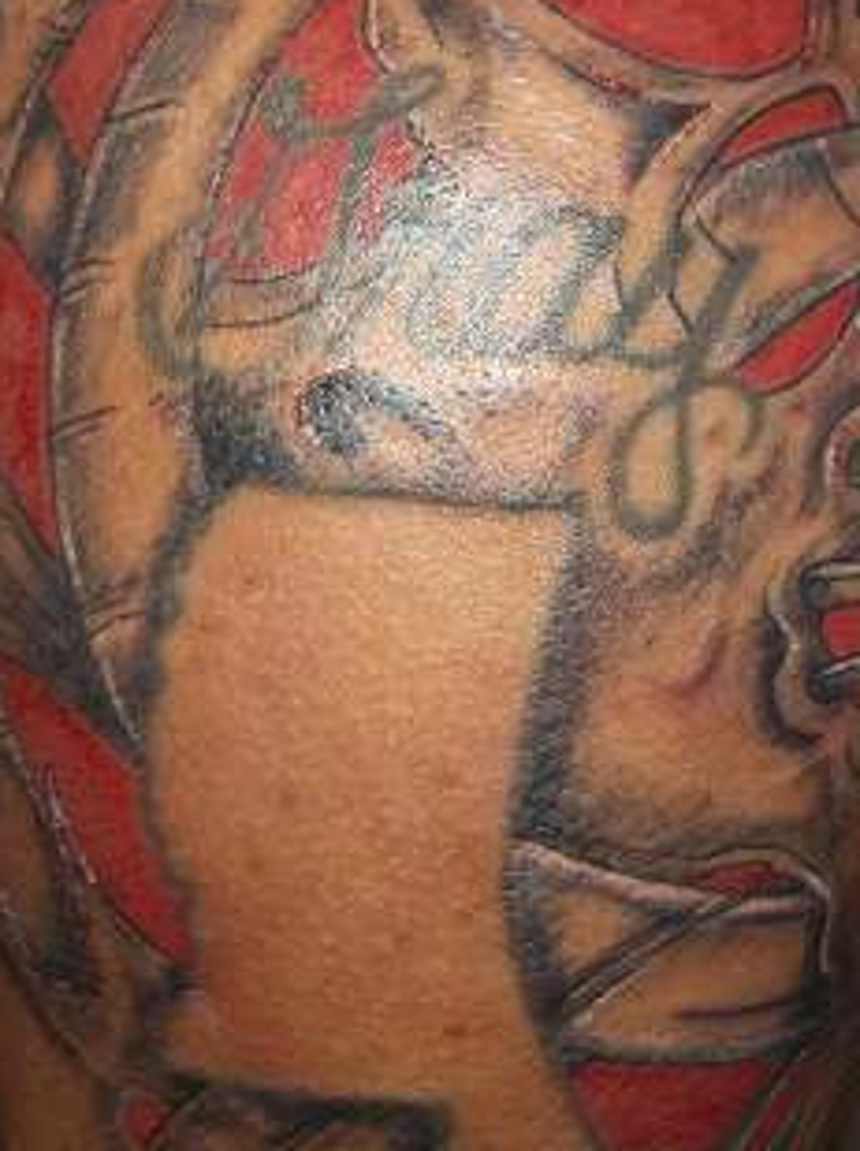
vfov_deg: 27.8
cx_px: 506
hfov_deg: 20.9
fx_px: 2324
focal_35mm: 70
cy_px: 600
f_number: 3.1
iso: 80
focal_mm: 6.5
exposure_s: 1/30
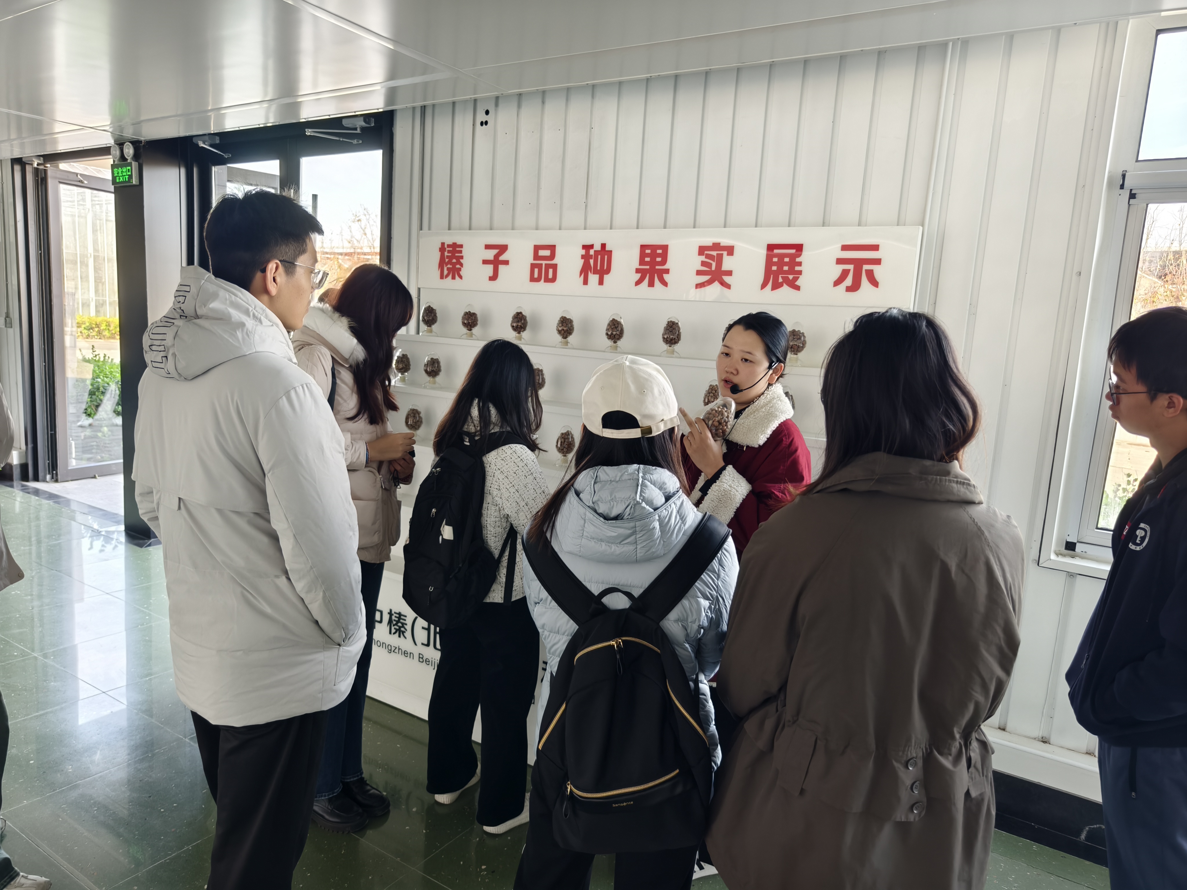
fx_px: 789
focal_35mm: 23
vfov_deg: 58.9
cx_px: 594
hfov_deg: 73.9
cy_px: 445
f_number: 1.75
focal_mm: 8.67
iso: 307
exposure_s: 1/100
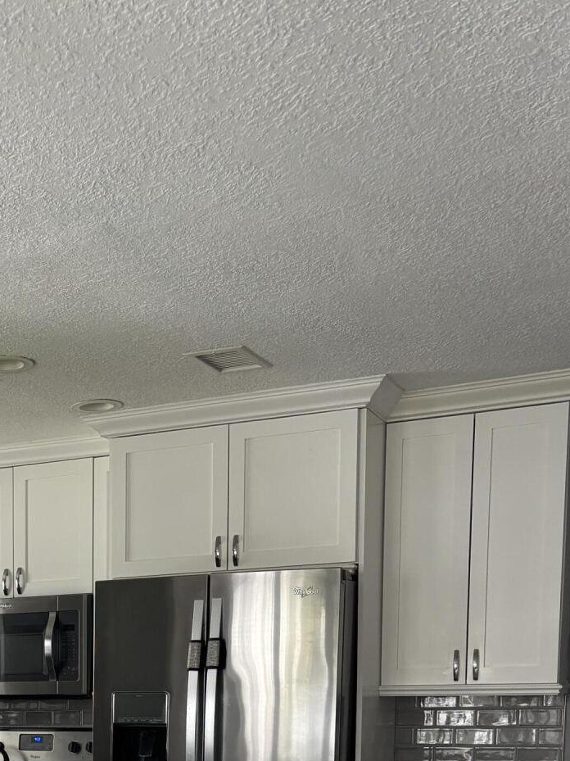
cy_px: 811
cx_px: -26
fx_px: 1230
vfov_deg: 31.1
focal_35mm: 56
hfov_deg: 24.6
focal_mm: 5.96
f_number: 1.6
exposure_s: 1/96
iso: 125
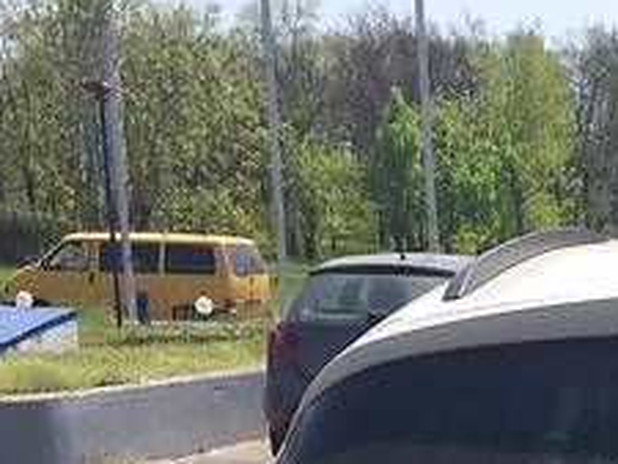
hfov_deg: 17.6
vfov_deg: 13.1
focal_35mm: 103
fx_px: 1840
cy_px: 815
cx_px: 851
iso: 32
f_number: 2.2
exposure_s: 1/1319
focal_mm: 4.2
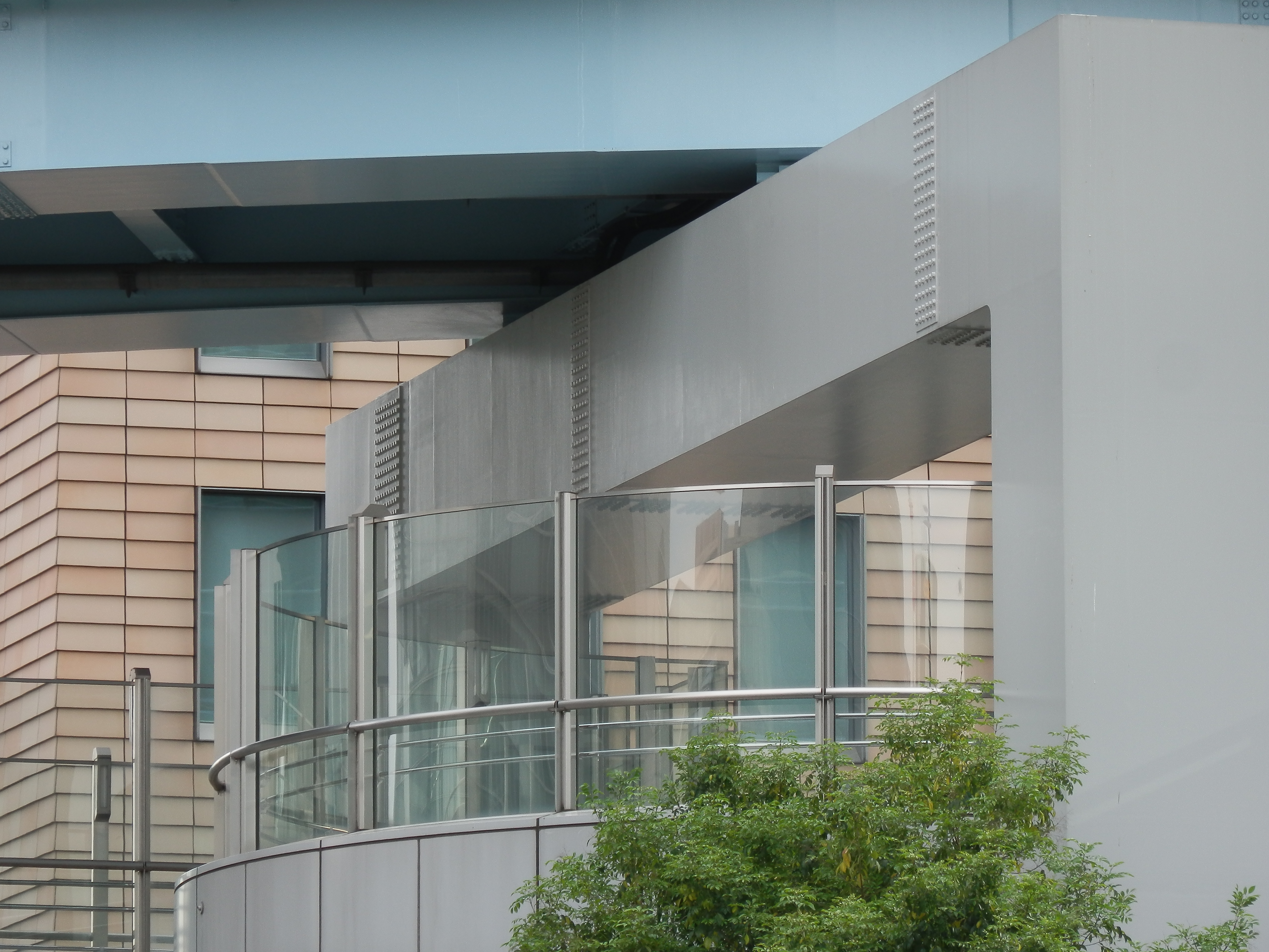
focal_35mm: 248
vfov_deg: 6.0
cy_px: 476
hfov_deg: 8.0
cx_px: 634
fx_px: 9092
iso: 100
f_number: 6.2
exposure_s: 1/60
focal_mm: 44.4
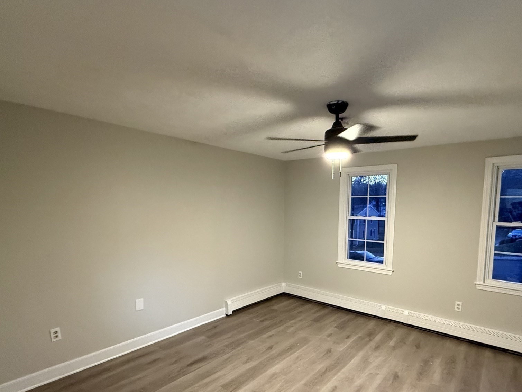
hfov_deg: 84.3
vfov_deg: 68.1
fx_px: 287
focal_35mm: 19
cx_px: 293
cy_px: 232
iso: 800
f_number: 2.2
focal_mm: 2.22
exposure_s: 1/60
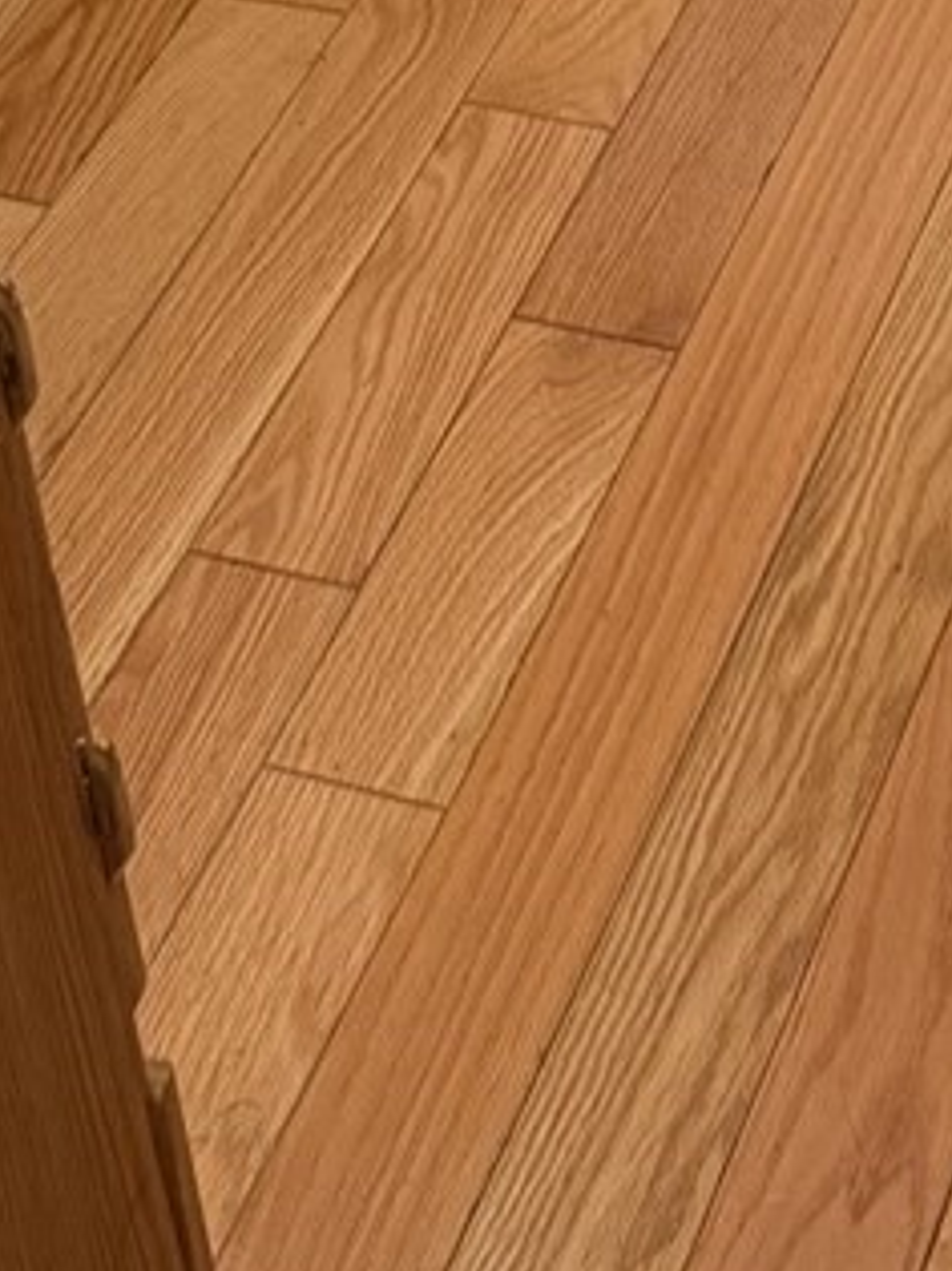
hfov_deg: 12.6
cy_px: -843
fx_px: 4293
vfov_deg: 15.1
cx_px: 831
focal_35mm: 117
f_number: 1.78
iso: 400
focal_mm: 6.76
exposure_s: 1/60
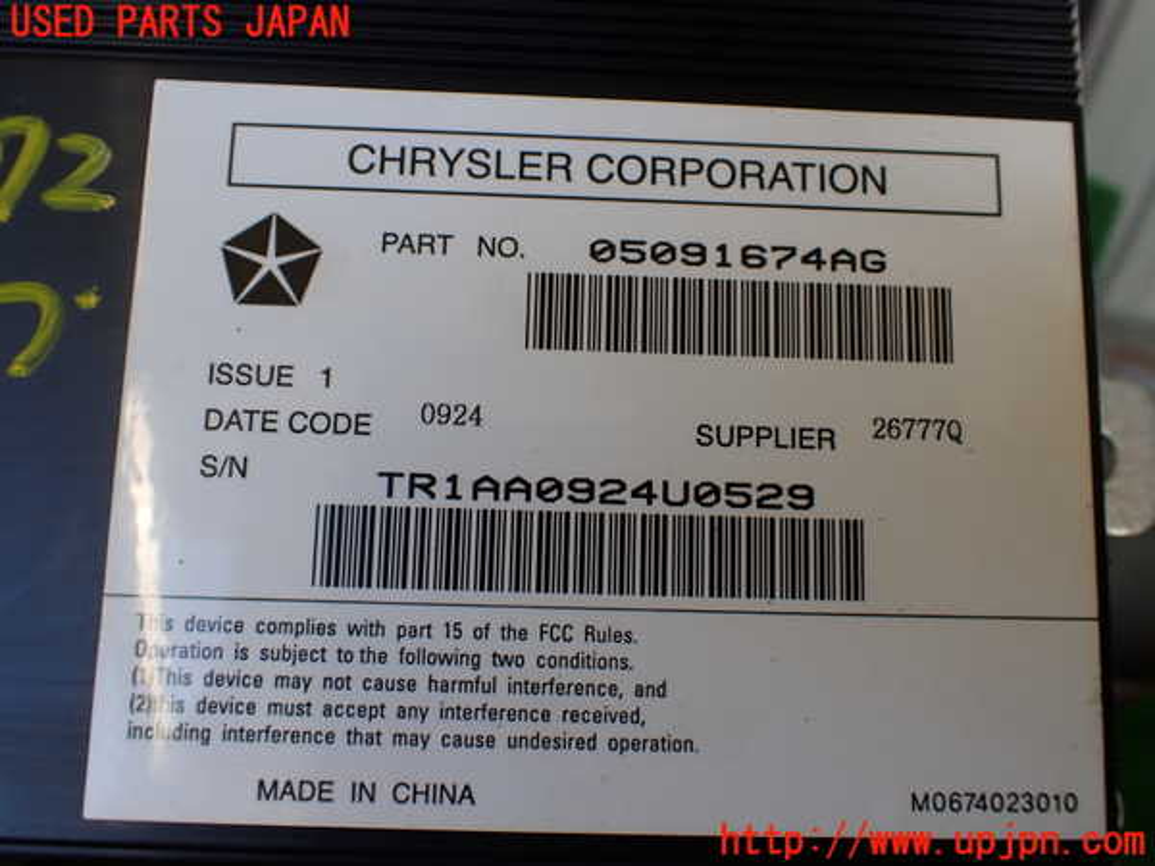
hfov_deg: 60.0
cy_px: 433
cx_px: 578
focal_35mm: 30
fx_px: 1001
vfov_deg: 46.8
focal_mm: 5.4
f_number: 3.2
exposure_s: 1/125
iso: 100
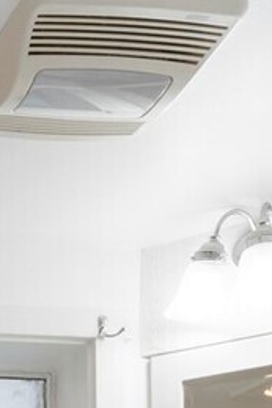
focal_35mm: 83
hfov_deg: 14.1
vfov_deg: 20.0
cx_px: -256
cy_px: 665
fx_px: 942
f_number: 9
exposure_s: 1/50
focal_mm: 10
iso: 800
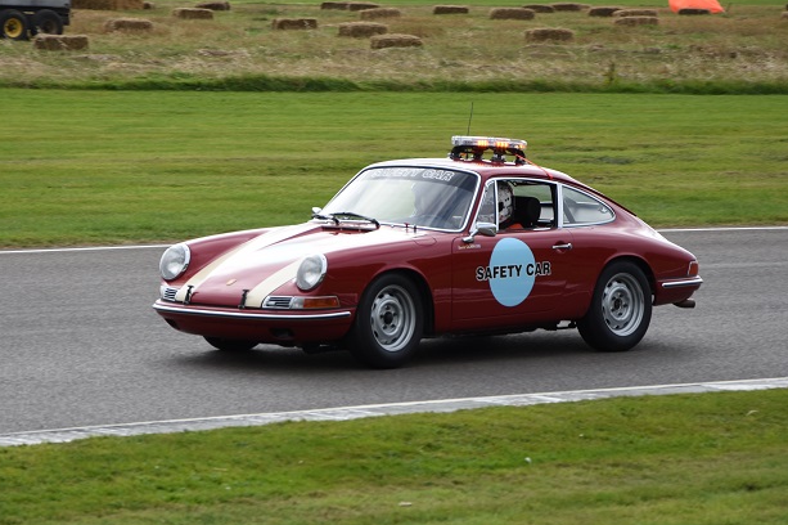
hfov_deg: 10.0
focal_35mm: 206
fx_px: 4499
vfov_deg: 6.7
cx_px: 350
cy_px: 308
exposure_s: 1/640
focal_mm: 105
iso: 200
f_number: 6.3
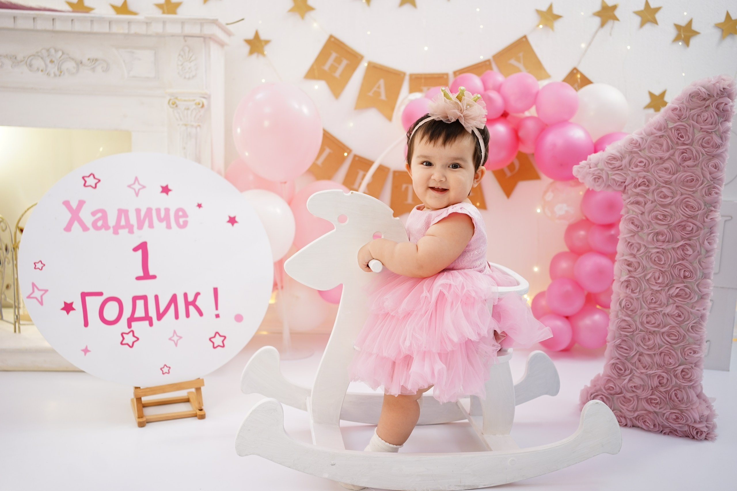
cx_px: 368
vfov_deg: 37.9
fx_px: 717
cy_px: 246
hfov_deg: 54.4
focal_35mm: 35
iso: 250
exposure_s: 1/160
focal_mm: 35
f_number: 2.8
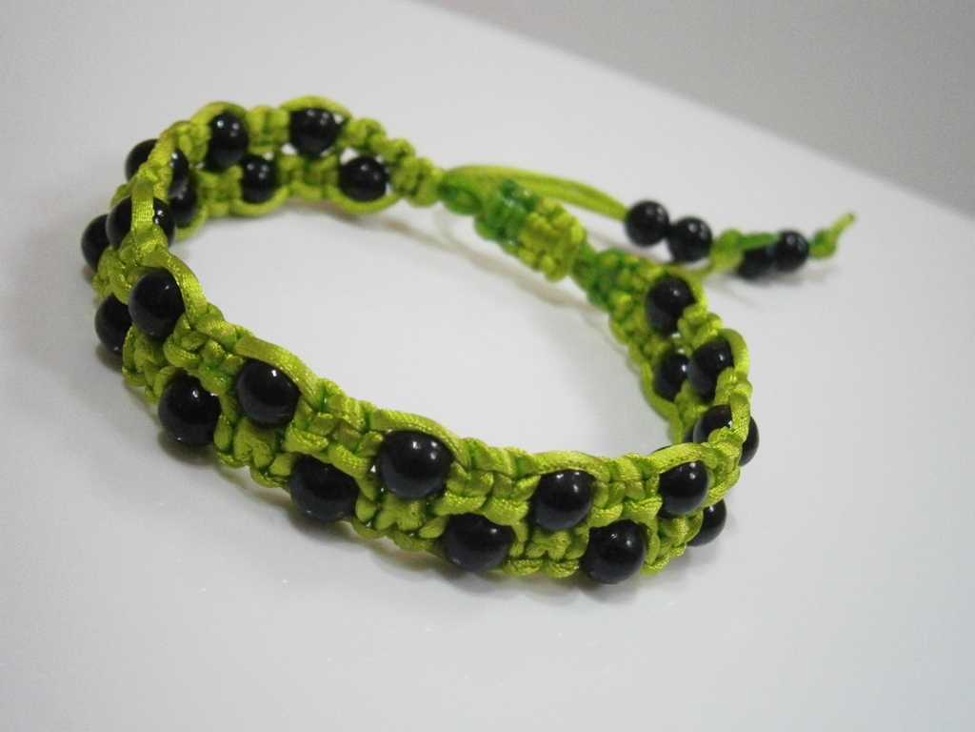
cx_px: 488
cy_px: 366
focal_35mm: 47
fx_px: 1324
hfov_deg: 40.4
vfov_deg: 30.9
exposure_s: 1/40
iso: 800
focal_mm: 8.3
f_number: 3.4
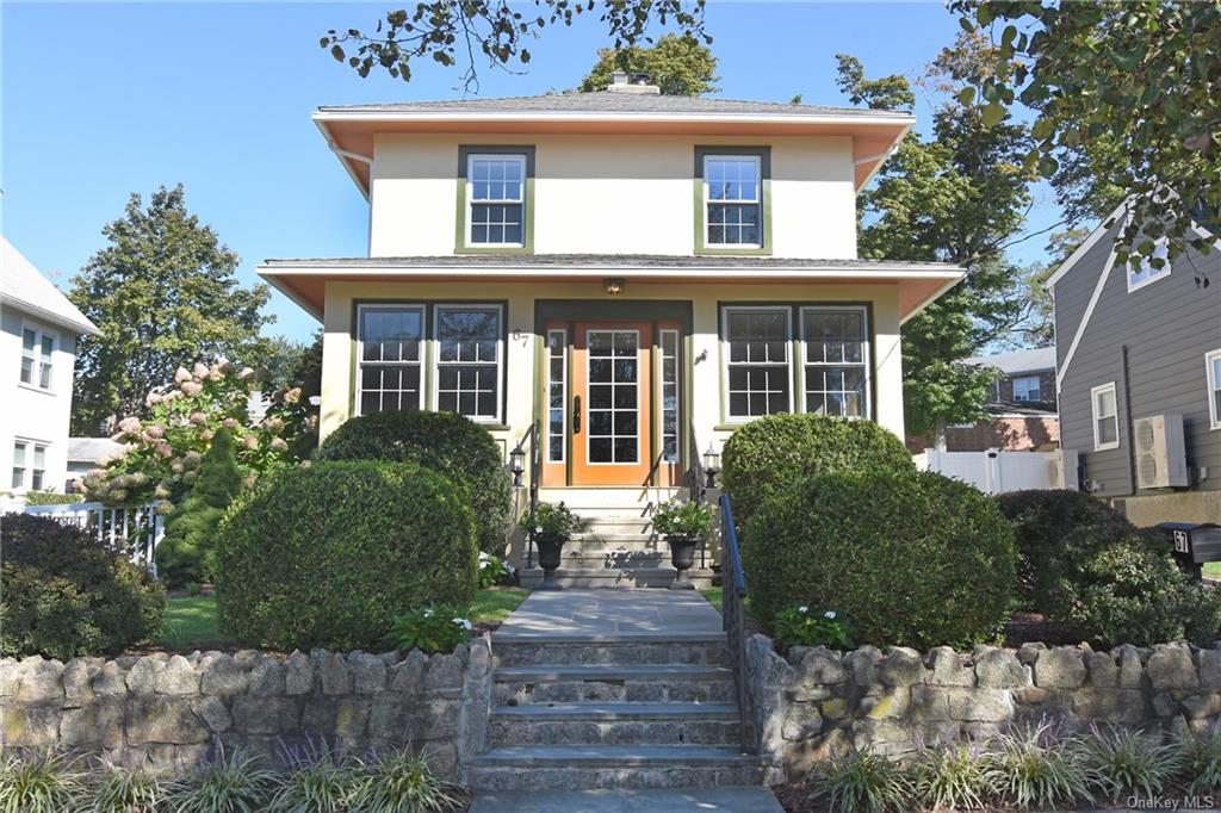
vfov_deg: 43.6
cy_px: 406
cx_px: 610
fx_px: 1017
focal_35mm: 30
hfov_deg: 61.9
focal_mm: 20
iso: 400
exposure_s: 1/200
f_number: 14
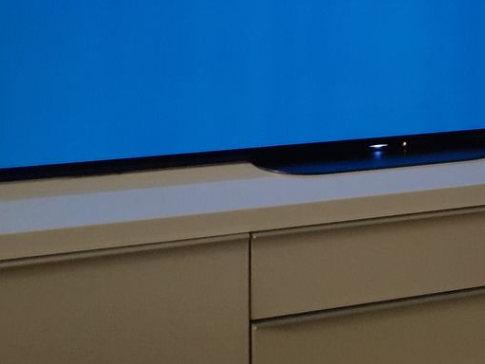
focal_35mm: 61
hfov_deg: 30.8
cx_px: 396
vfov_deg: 22.4
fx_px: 855
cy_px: -60
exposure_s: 1/10
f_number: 1.7
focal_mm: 4.2
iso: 1250
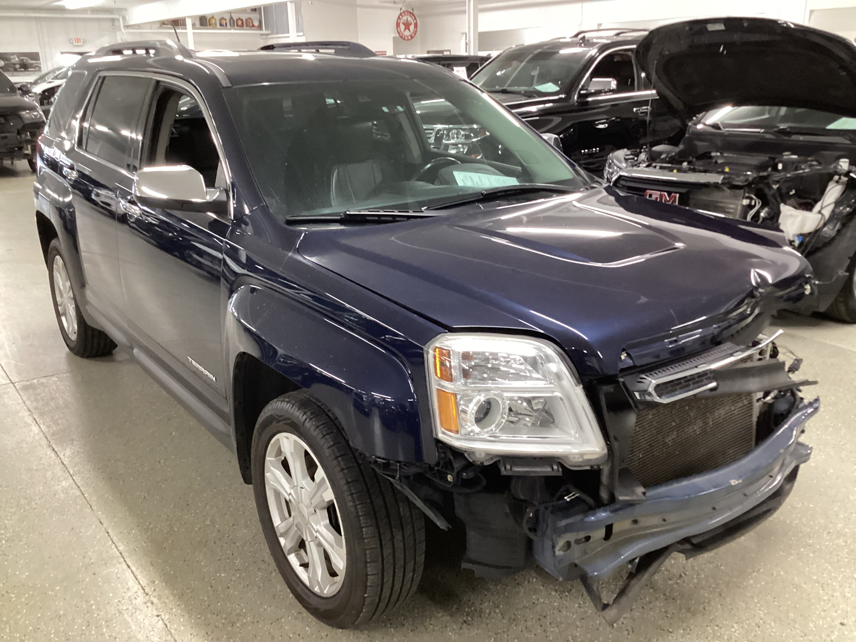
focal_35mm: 31
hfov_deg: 58.4
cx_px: 428
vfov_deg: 45.4
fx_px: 767
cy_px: 321
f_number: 2.4
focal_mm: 3.3
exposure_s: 1/30
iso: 320
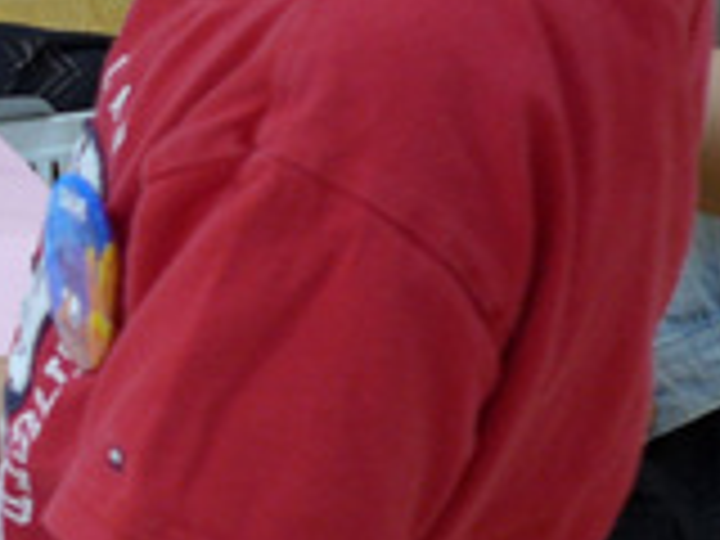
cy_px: -4
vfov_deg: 12.2
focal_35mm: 120
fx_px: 2496
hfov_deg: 15.1
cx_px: -392
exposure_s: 1/60
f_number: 1.4
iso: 125
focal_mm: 4.7
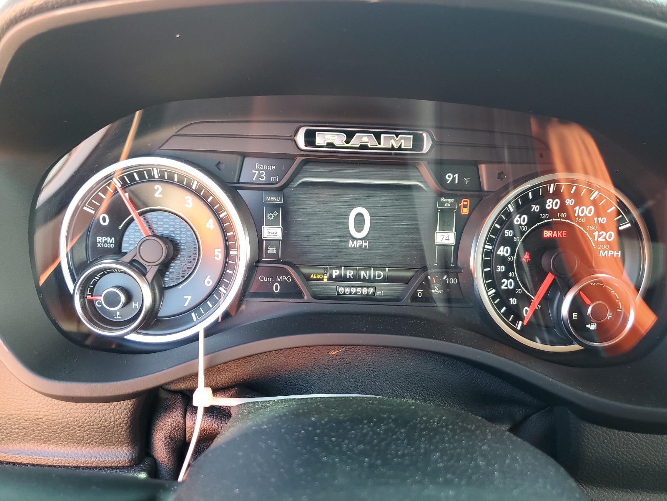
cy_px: 250
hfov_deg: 67.3
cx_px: 334
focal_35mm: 26
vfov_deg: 53.1
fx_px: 501
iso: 75
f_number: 1.5
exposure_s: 1/60.2
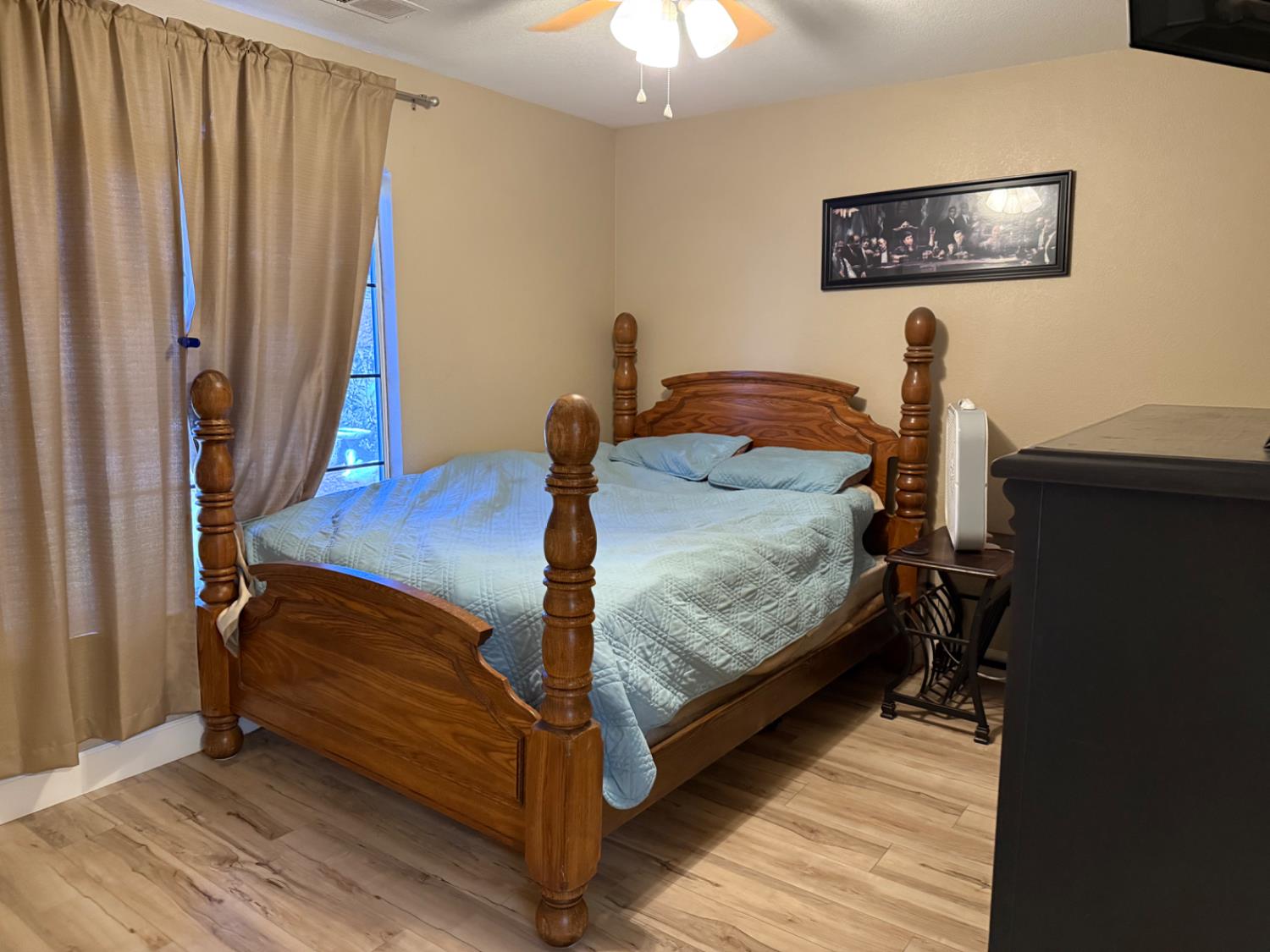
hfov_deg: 71.6
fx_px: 881
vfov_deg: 56.8
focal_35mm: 24
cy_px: 476
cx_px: 635
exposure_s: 1/40
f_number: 1.78
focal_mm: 6.76
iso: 800
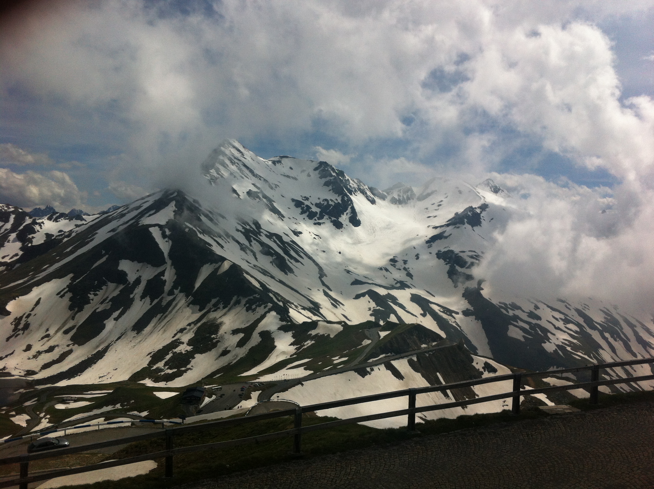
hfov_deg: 52.7
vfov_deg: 40.6
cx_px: 327
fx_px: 660
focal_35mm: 35
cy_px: 244
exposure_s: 1/6033
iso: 80
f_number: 2.8
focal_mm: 3.85
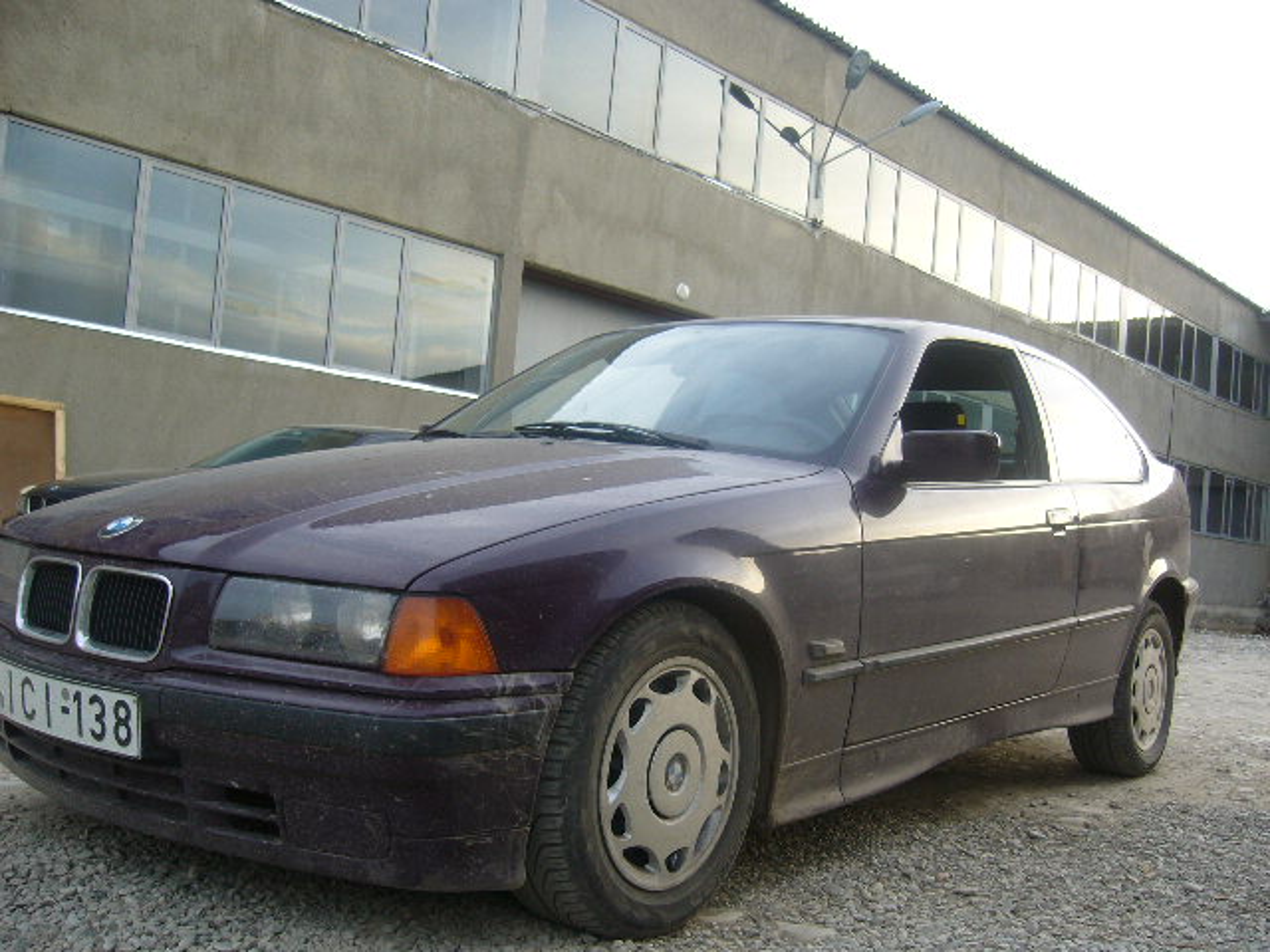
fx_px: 1284
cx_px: 635
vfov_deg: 40.7
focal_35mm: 35
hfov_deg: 52.6
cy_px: 476
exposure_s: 1/50
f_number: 2.8
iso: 80
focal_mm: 5.8
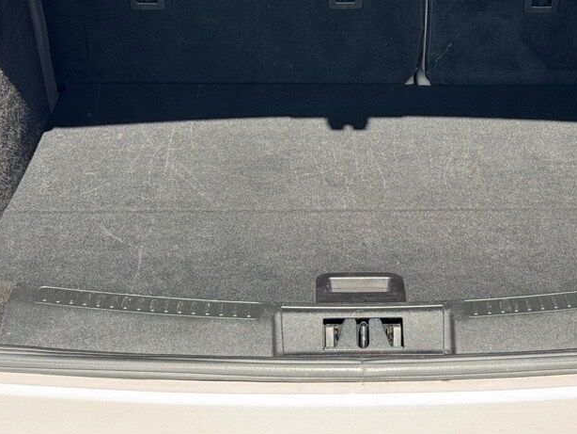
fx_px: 1334
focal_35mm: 80
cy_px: 113
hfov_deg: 24.3
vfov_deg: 18.3
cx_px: 371
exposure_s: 1/693
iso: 64
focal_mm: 6.76
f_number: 1.78
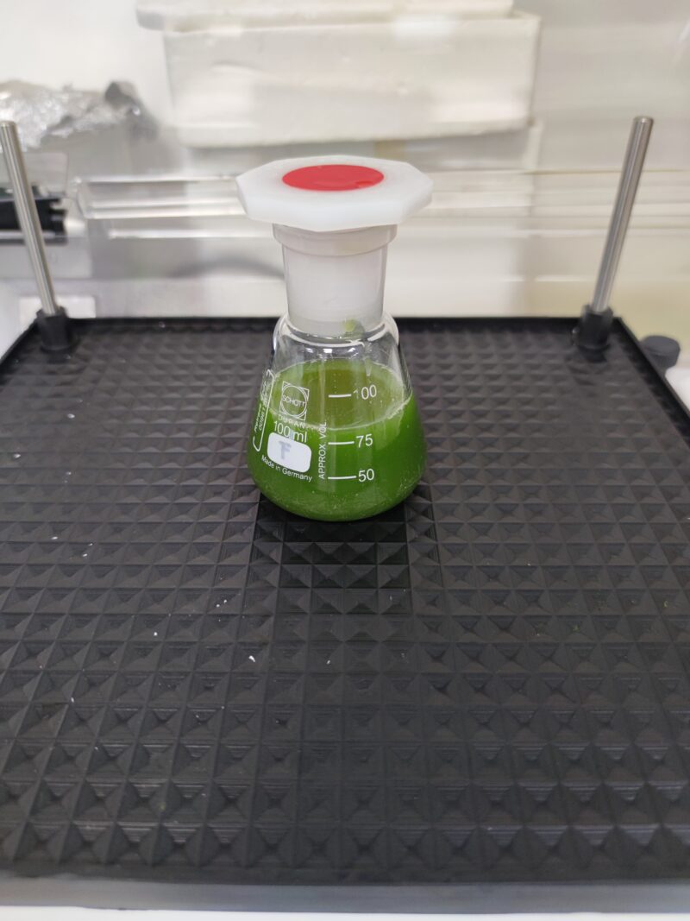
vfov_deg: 71.6
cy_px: 460
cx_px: 345
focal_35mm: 24
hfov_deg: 56.8
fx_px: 638
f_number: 1.69
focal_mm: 6.72
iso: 230
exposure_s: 1/50
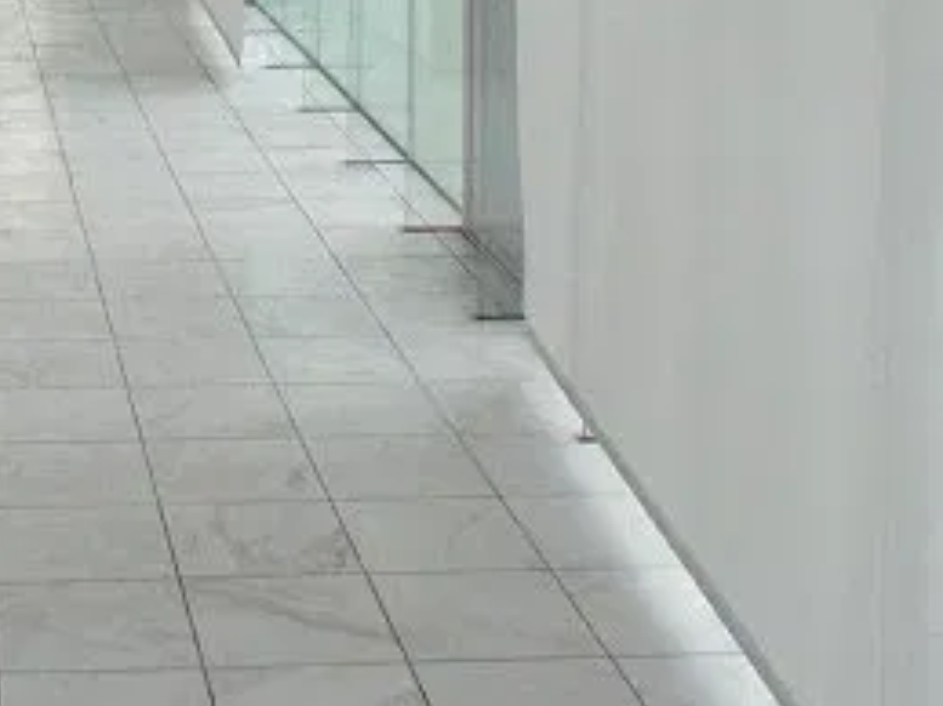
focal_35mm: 102
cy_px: -266
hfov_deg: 18.7
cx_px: -18
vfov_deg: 13.8
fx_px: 2777
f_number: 4
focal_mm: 7.1
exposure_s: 1/500
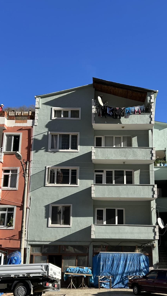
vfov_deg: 52.5
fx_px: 299
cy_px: 172
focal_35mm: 38
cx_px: 98
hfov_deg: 31.1
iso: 50
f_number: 1.5
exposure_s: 1/2695
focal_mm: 5.7
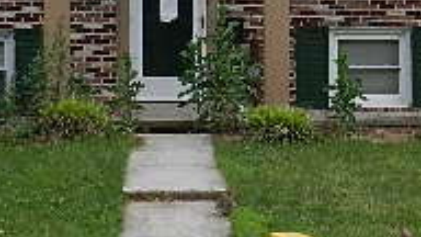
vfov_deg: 8.7
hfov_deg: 15.6
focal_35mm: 138
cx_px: 191
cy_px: 11
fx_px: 1541
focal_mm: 6.7
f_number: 4
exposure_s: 1/50
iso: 160
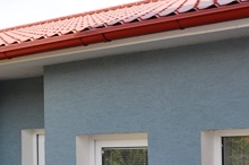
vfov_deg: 14.0
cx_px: 9
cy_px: 160
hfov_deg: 20.7
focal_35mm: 96
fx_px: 663
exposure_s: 1/200
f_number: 8
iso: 200
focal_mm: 22
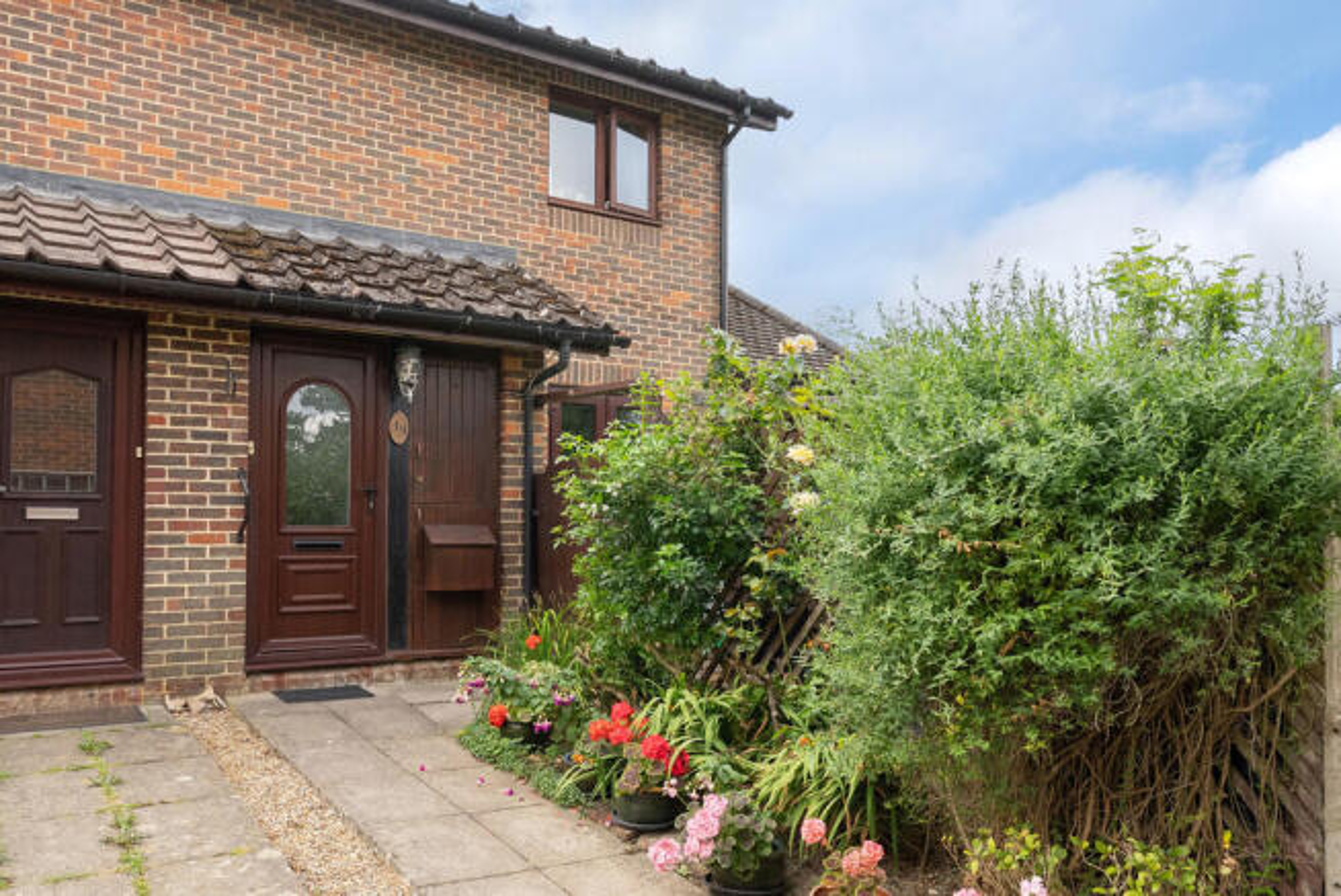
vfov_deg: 54.2
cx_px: 670
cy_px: 448
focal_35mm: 24
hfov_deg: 74.9
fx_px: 876
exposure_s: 1/1000
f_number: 7.1
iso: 640
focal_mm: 23.5
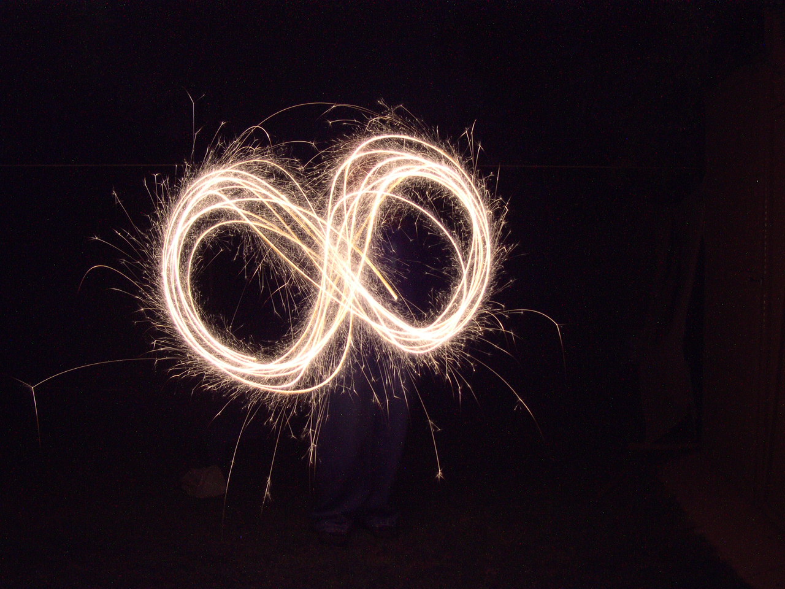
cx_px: 392
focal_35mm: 38
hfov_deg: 49.0
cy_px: 294
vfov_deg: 37.7
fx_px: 862
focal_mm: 8
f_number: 7.6
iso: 100
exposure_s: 8
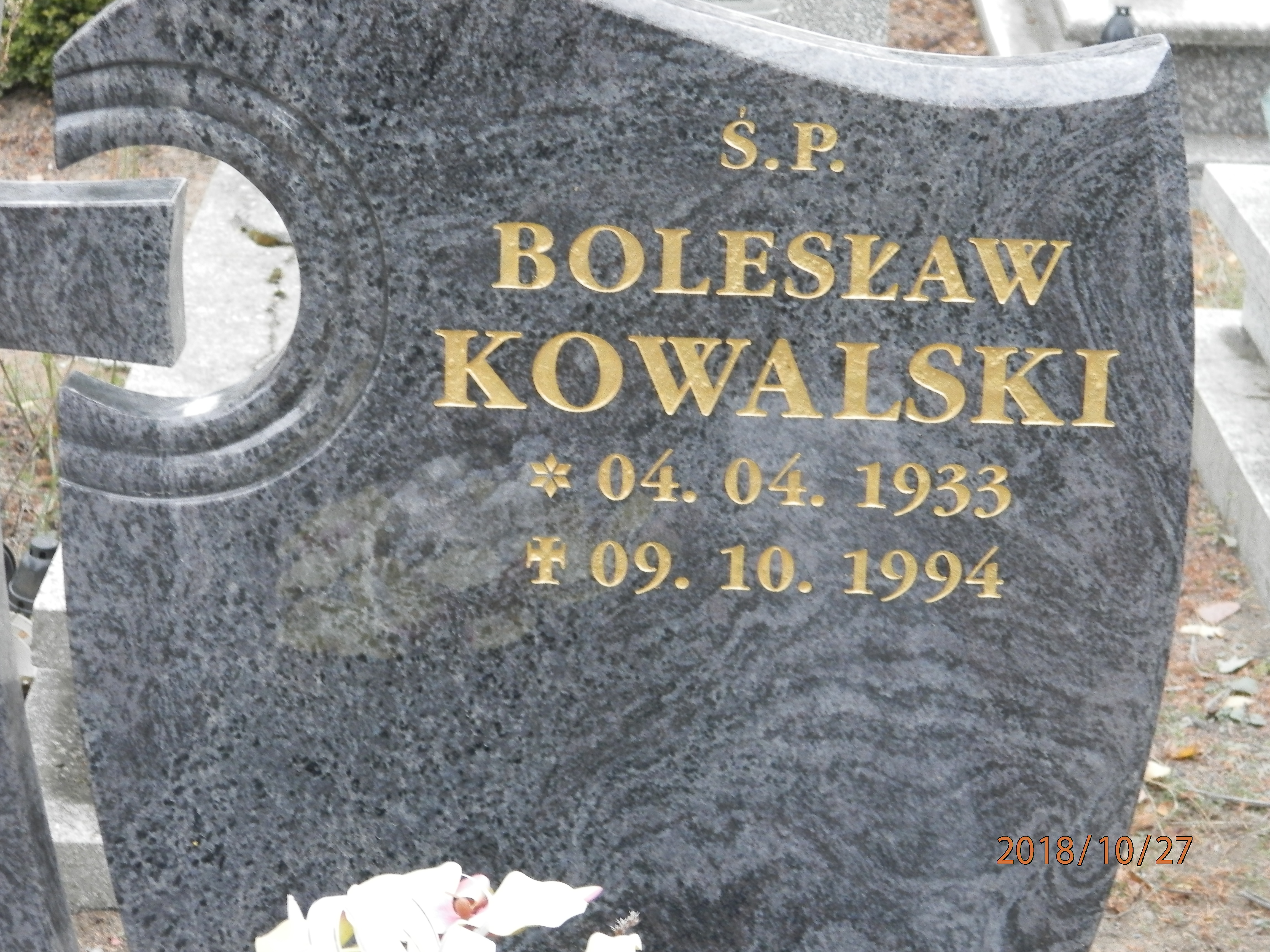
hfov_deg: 18.5
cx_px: 635
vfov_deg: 14.0
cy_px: 476
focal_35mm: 106
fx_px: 3889
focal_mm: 19
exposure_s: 1/20
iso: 250
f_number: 4.5
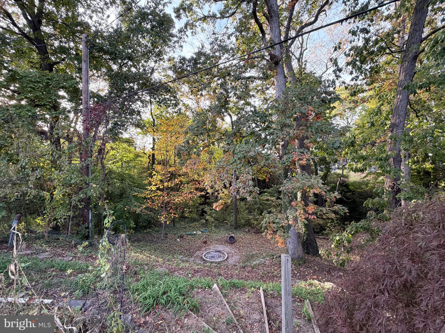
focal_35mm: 14
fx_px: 180
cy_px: 166
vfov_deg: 85.7
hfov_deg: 102.1
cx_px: 222
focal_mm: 2.22
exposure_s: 1/121
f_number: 2.2
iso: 125
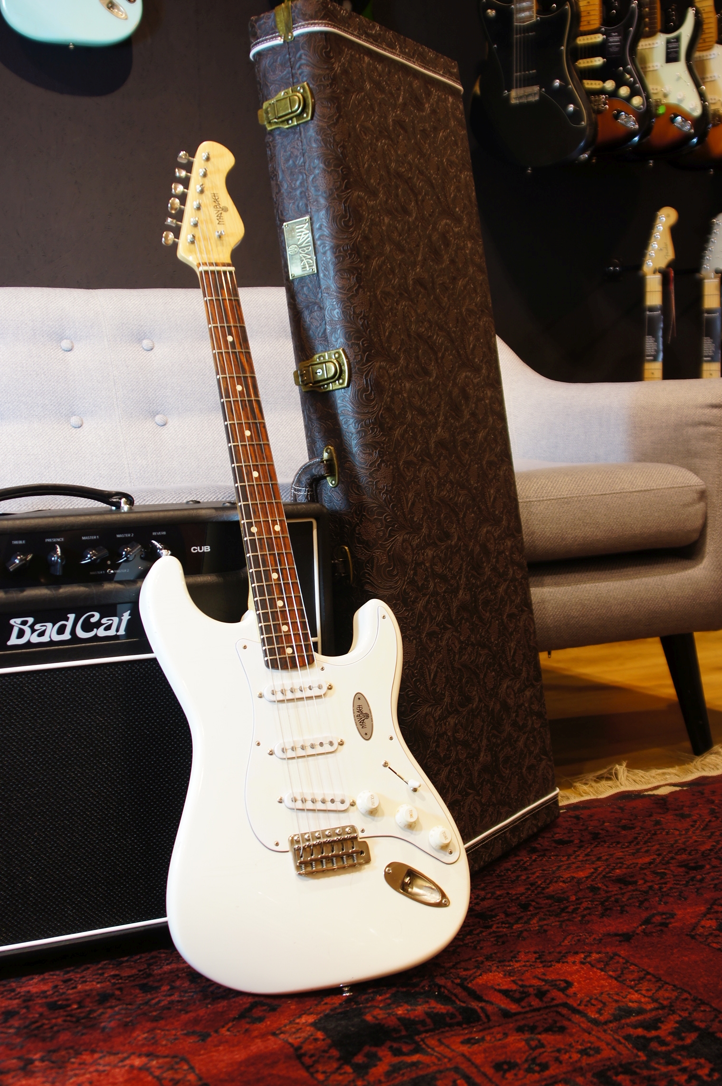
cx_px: 361
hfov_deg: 31.8
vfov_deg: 46.4
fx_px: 1266
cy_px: 543
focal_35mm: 42
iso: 100
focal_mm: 28
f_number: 4.5
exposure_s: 1/5
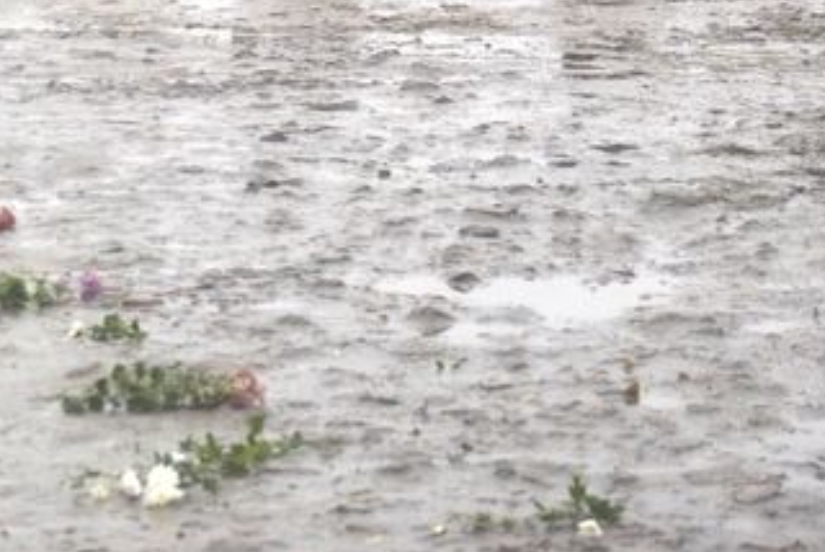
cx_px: 281
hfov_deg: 10.6
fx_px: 4431
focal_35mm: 193
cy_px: -17
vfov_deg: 7.1
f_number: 5.6
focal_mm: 55
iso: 800
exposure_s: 1/320
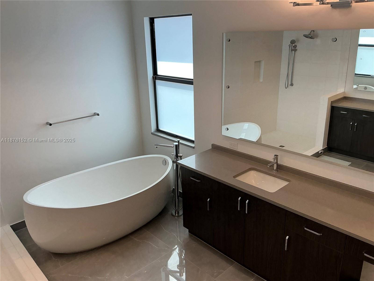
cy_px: 140
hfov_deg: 63.4
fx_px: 303
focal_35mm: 28
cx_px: 187
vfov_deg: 49.7
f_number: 1.8
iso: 16
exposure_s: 1/120
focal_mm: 3
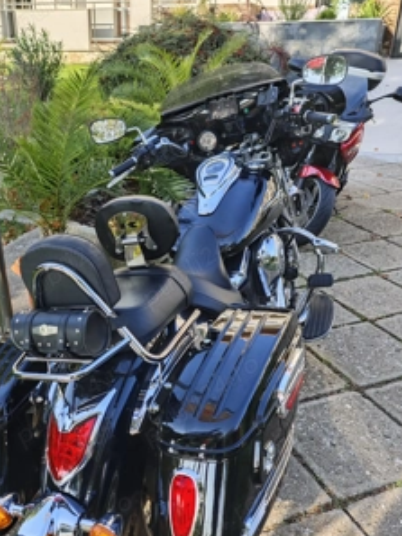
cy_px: 292
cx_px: 137
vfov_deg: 58.2
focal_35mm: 31
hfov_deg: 44.9
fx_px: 480
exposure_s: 1/182
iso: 50
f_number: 1.6
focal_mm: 6.55
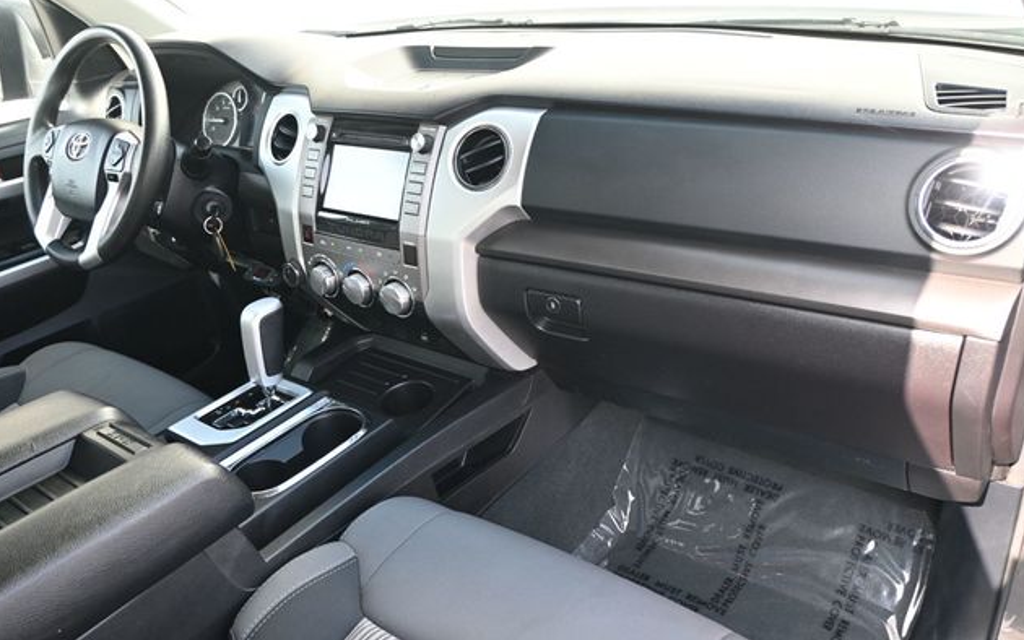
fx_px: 845
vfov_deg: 41.5
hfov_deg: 62.4
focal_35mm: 30
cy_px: 336
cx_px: 514
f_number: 3.8
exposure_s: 1/125
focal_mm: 19.5
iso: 500
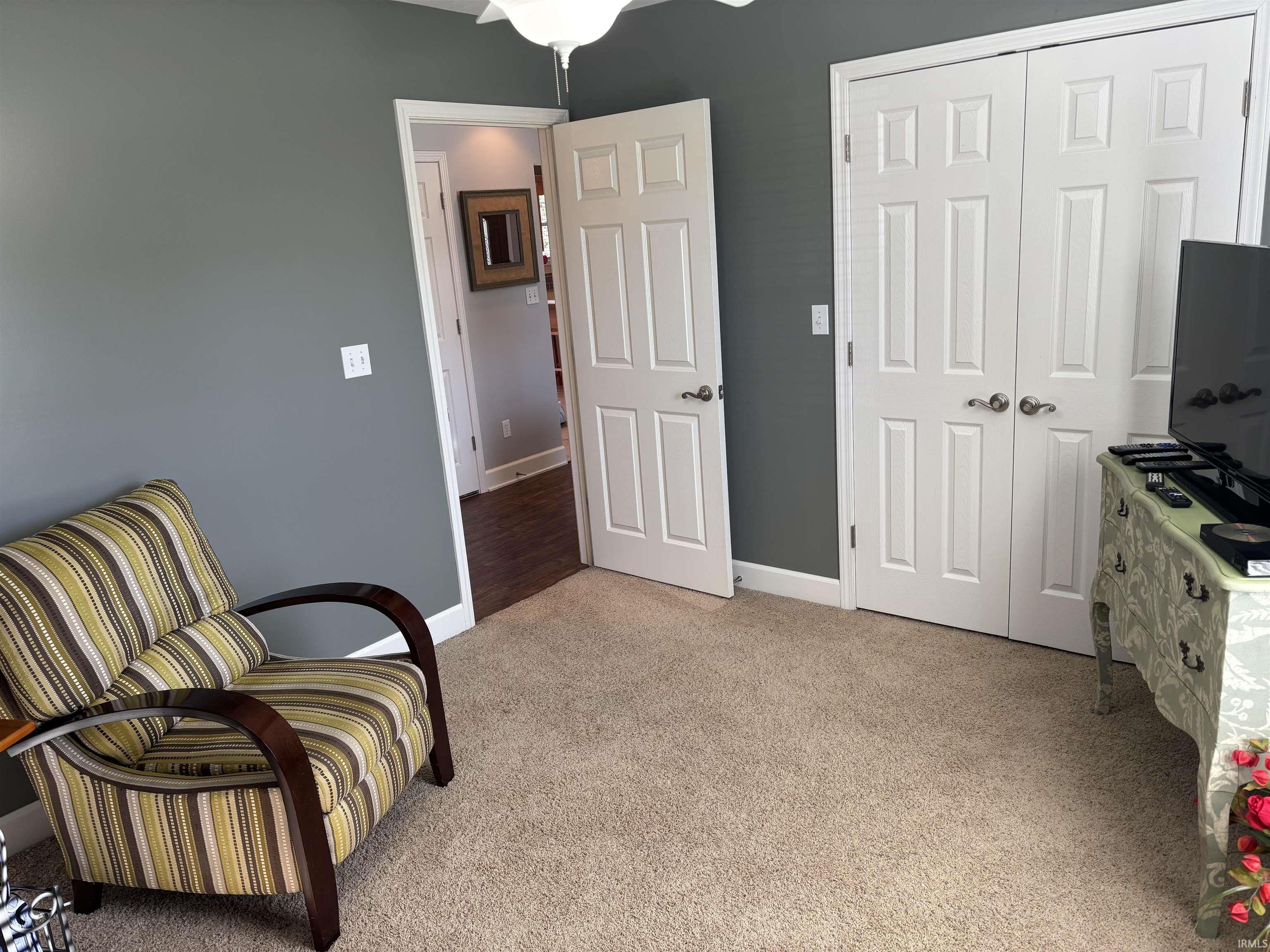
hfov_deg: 67.3
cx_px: 635
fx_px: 954
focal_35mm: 26
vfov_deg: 53.1
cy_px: 476
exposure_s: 1/120
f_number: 1.6
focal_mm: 5.96
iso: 80
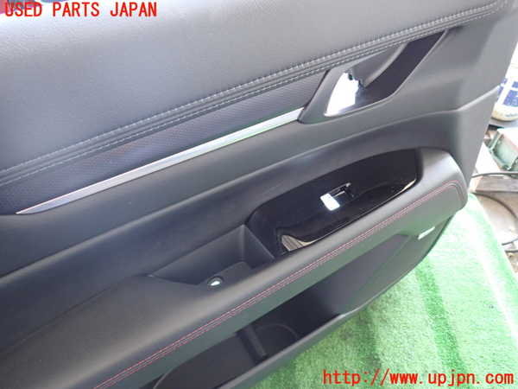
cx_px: 259
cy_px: 194
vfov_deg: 54.9
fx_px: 374
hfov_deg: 69.4
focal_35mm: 25
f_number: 2
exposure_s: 1/30
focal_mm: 4.5
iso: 640
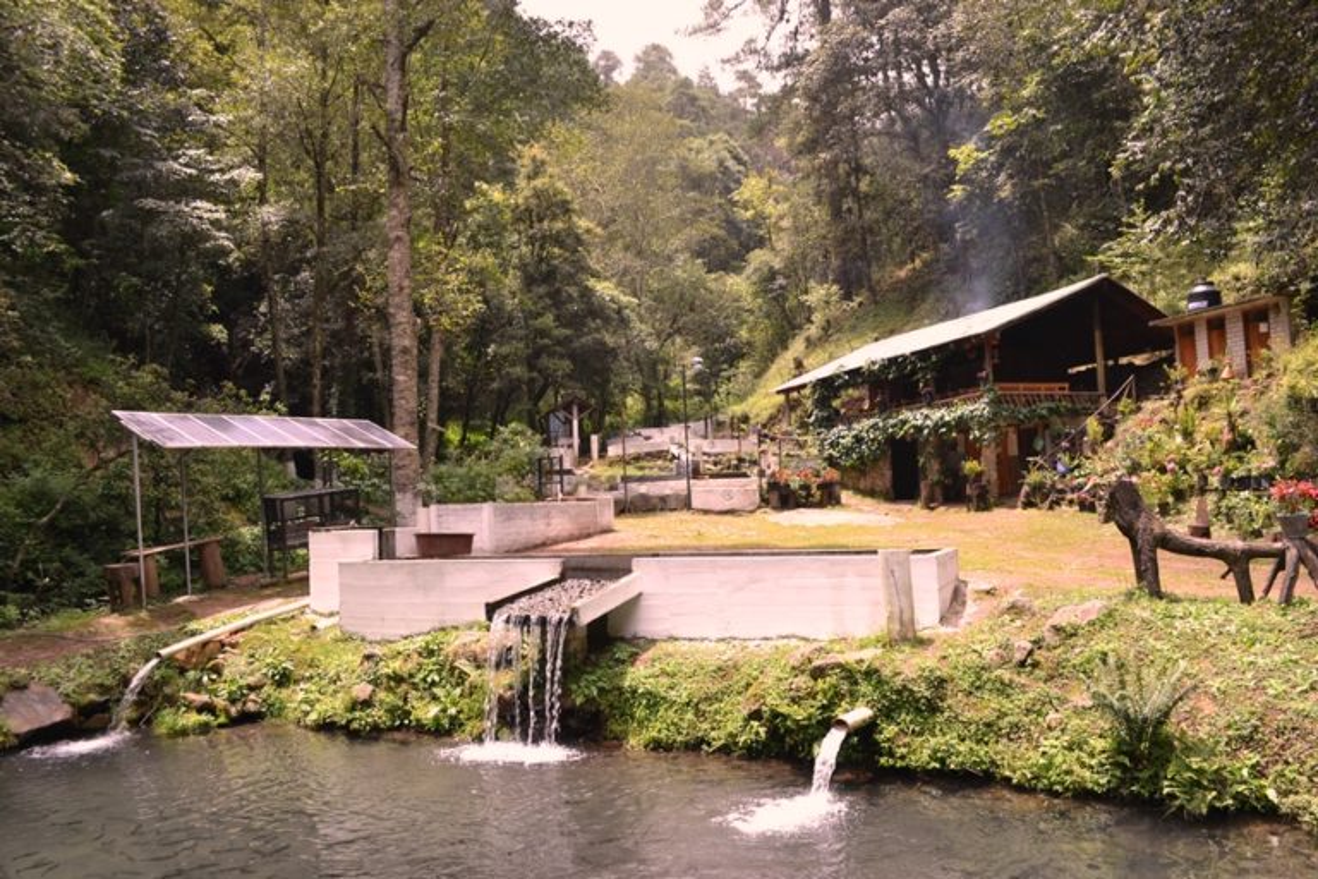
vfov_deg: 47.9
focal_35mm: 27
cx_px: 659
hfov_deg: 67.4
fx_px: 988
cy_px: 440
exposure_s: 1/100
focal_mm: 18
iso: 100
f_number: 6.3
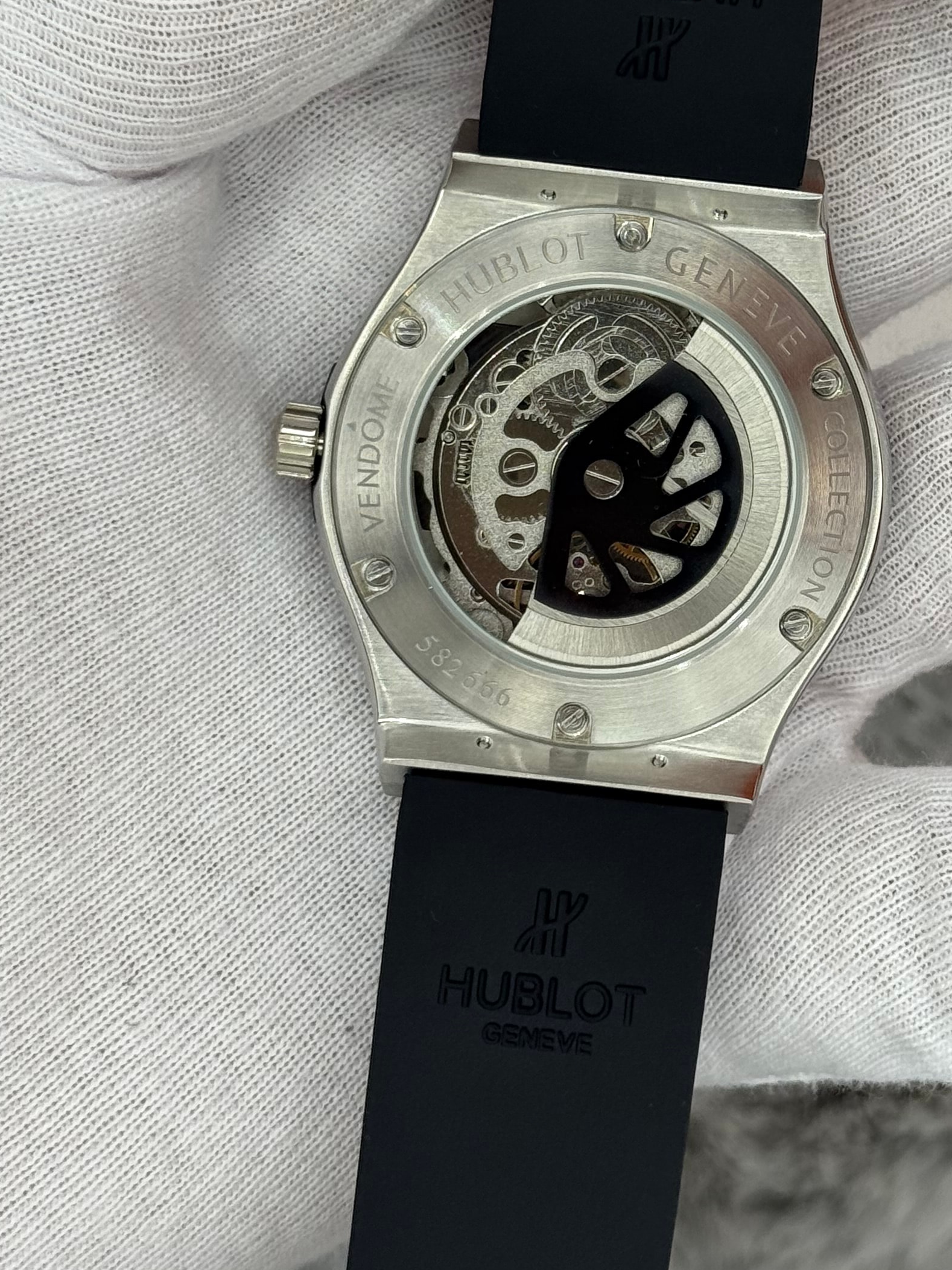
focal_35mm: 92
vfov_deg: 21.2
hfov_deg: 16.0
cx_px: 716
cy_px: 437
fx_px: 3374
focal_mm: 6.76
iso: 64
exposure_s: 1/865
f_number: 1.78
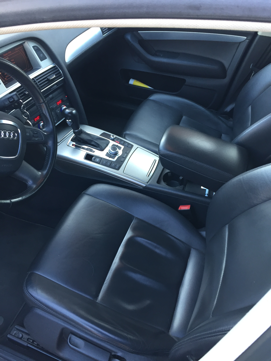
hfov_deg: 48.2
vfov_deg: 61.7
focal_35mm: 29
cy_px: 180
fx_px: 303
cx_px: 136
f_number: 2.2
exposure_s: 1/33
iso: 40
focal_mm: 4.15
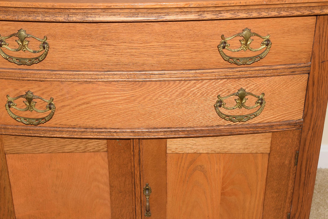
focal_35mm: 70
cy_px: 111
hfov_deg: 28.8
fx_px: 638
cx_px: 150
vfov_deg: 19.5
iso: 110
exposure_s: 1/60
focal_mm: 34
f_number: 8
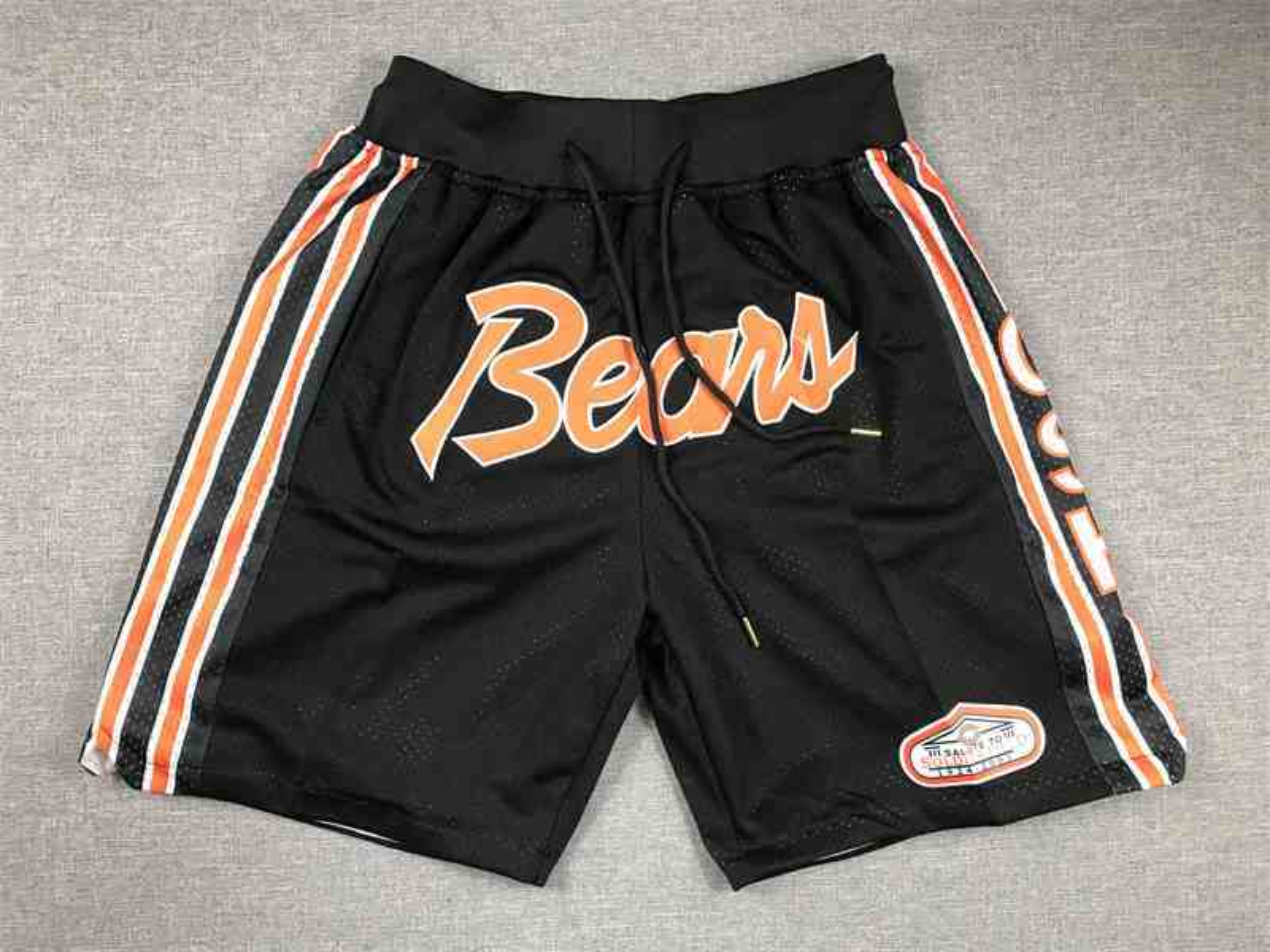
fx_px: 1027
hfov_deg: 63.4
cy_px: 476
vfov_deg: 49.7
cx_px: 635
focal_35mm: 28
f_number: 1.8
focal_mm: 3.99
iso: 25
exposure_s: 1/33
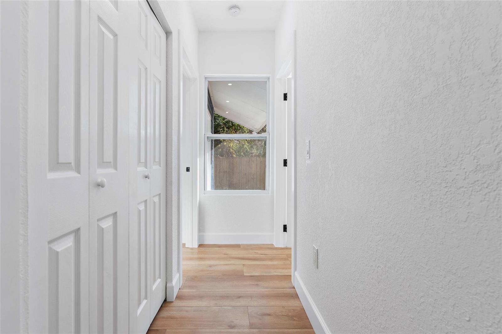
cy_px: 167
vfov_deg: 73.7
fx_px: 223
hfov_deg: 96.7
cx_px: 251
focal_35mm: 16
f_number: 8
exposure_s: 1/13
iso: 160
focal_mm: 16
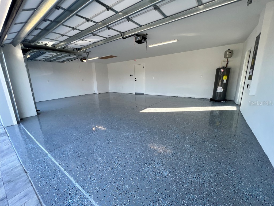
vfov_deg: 89.9
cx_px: 137
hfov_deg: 106.2
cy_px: 103
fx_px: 103
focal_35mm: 13
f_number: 1.8
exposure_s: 1/193
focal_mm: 1.57
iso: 32
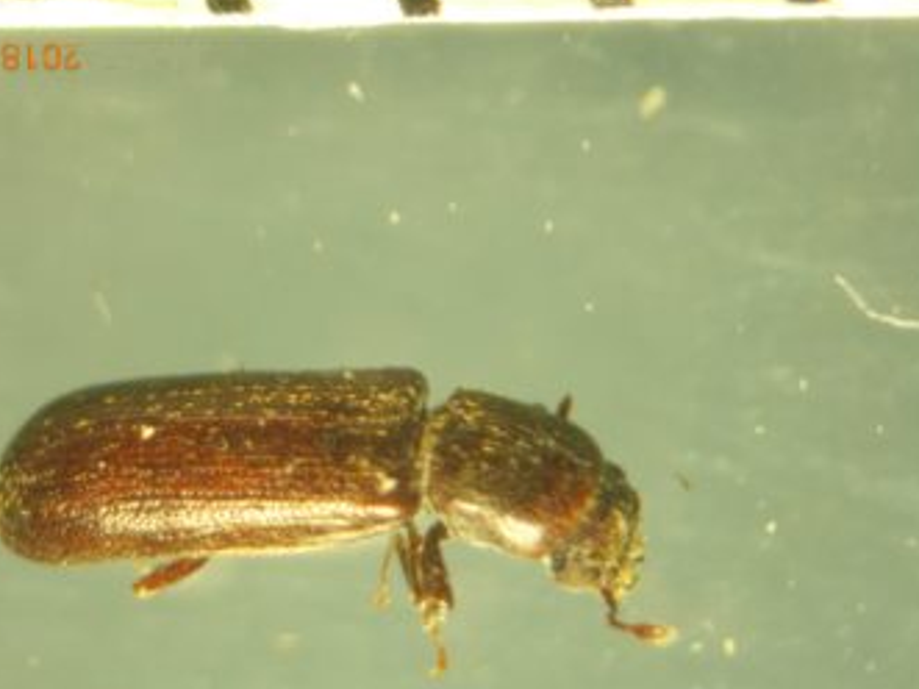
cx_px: 378
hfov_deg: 18.9
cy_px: 375
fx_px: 2760
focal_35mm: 104
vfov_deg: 14.2
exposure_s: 1/4
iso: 200
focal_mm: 15.4
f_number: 6.3
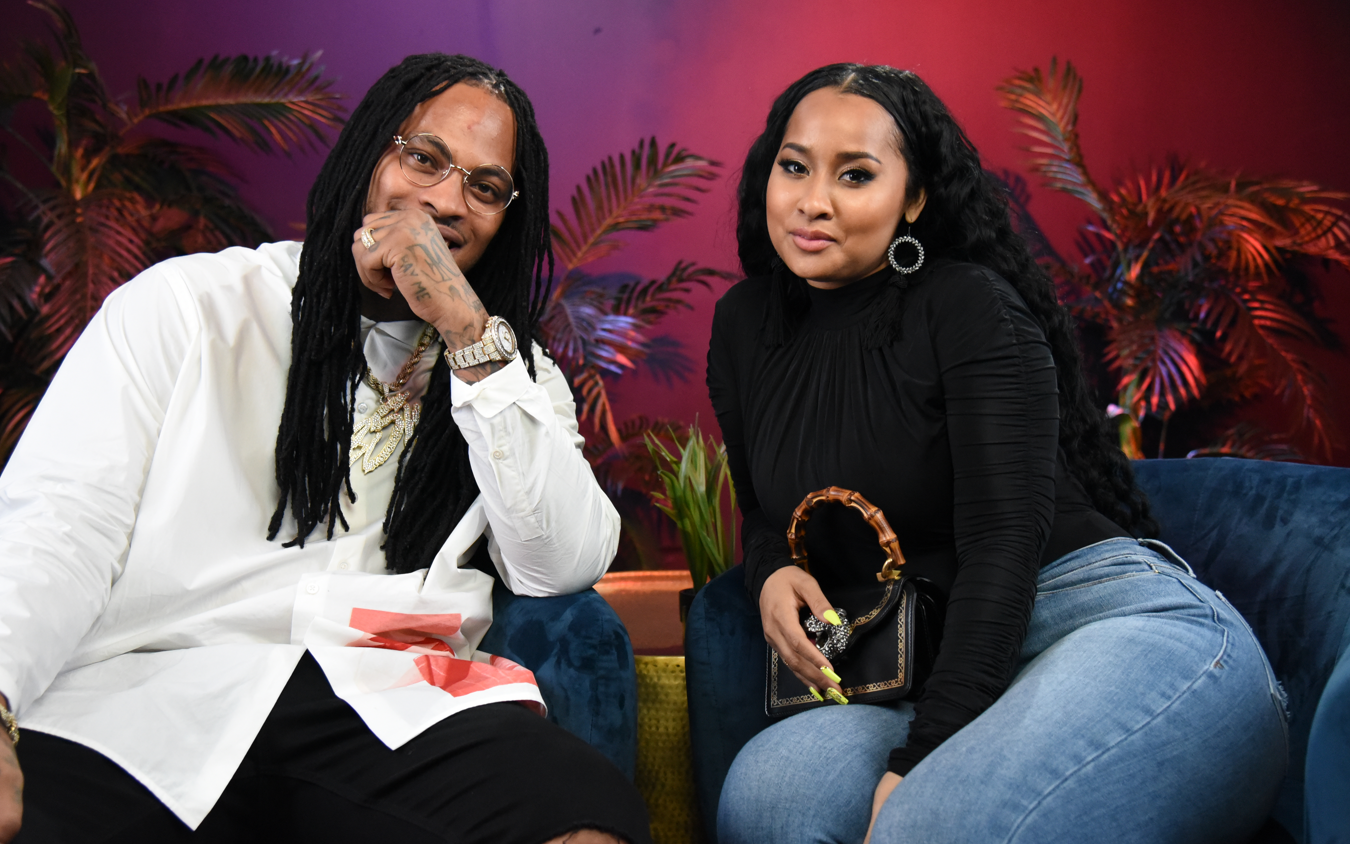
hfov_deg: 46.1
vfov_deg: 29.9
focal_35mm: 43
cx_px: 607
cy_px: 441
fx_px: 1582
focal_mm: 38
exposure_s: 1/100
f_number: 4
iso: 5000
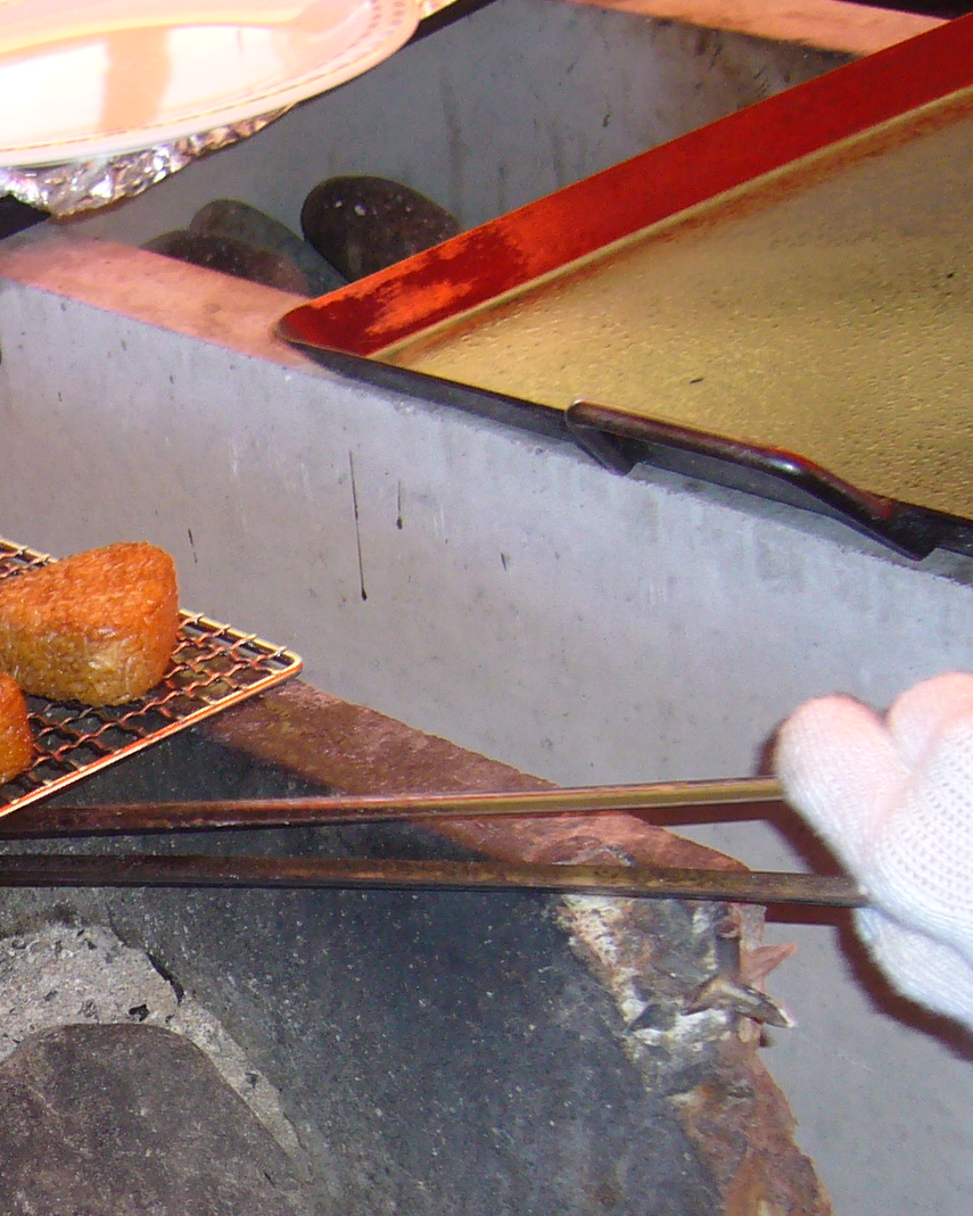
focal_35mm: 90
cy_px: 1054
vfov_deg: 20.9
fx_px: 3240
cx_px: -206
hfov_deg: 16.4
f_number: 2.8
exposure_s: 1/60
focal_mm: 5.8
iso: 100
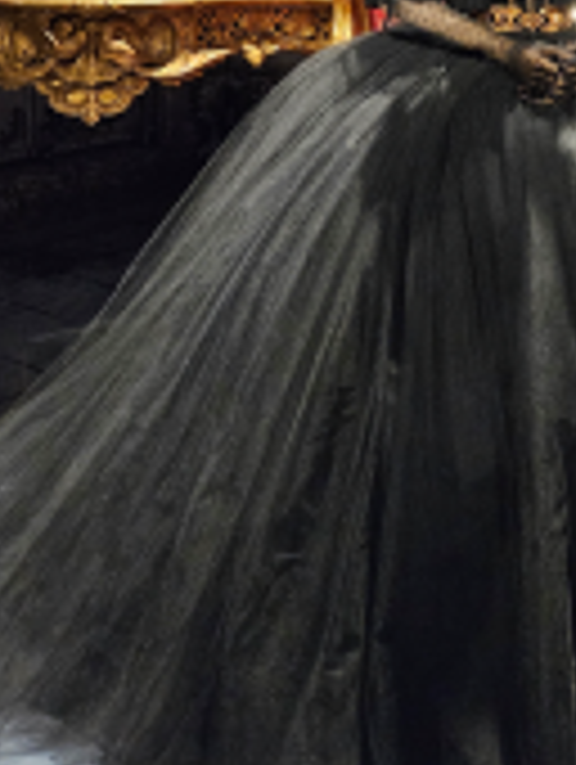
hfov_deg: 25.4
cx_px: 612
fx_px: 1195
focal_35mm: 54
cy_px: -22
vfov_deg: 32.3
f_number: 1.8
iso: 800
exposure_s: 1/100
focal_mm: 5.4
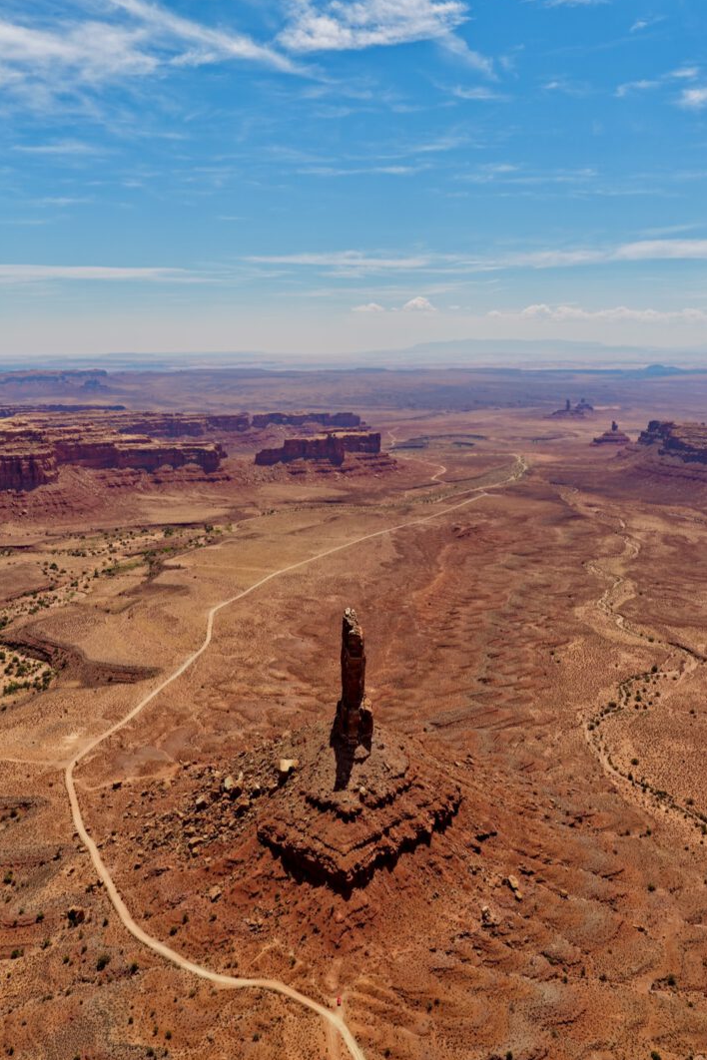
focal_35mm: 29
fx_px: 854
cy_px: 526
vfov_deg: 63.7
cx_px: 348
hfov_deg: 45.0
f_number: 2.8
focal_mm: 14.45
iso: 100
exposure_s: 1/2000
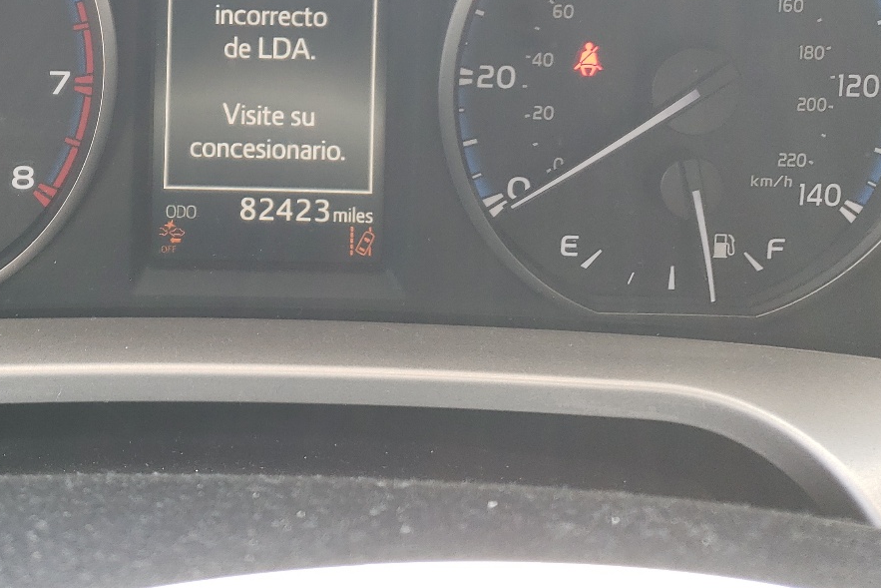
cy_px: 5
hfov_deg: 39.4
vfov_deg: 26.2
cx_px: 240
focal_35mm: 49
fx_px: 1199
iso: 50
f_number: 1.5
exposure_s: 1/60.2
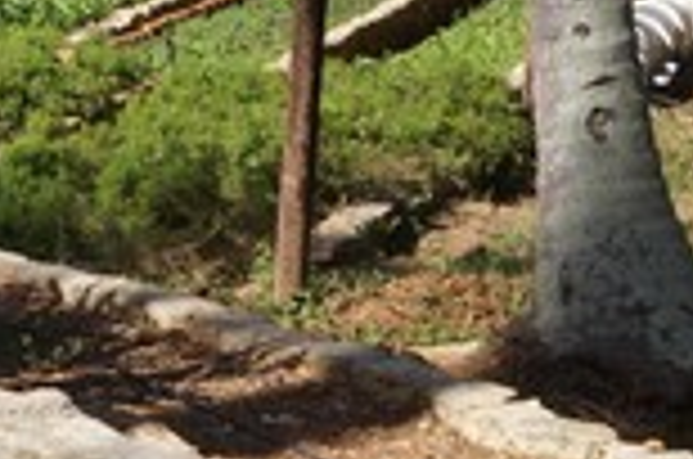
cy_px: 207
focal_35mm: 156
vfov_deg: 8.8
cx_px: -486
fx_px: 2997
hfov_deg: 12.3
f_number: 7.1
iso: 100
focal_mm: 20
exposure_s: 1/200
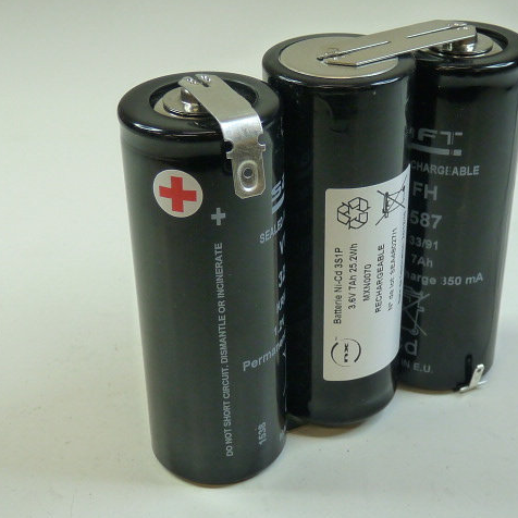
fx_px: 965
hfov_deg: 30.0
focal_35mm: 57
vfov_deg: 30.0
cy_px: 259
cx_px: 307
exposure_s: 1/50
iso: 160
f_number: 2.8
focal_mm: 4.8
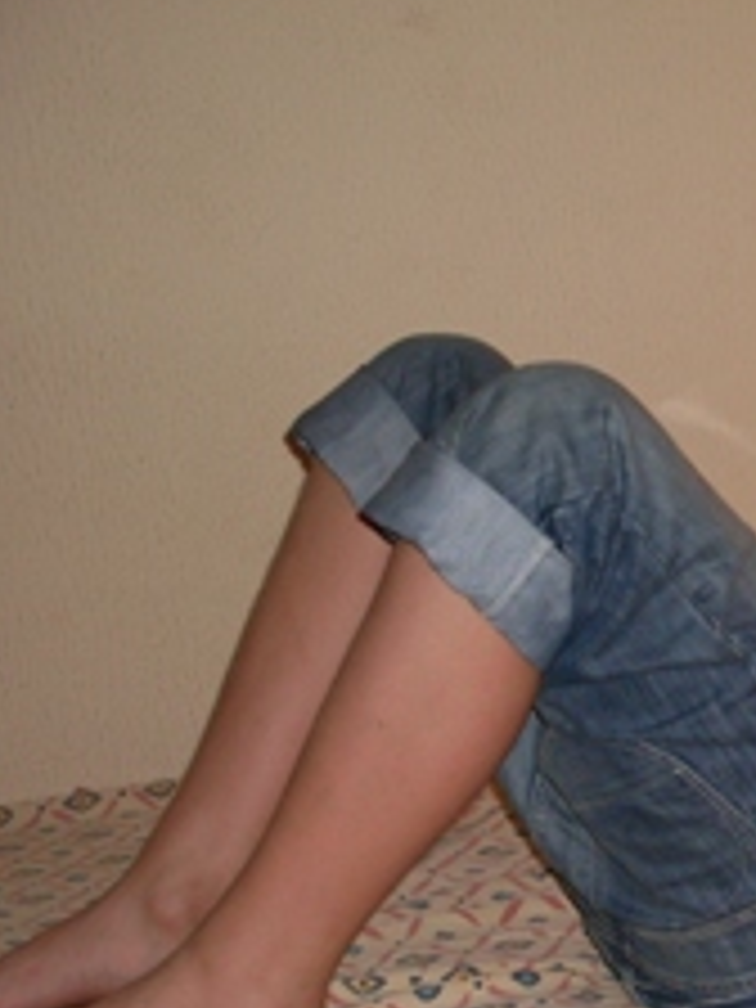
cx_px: 878
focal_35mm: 76
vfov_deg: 25.4
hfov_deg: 18.5
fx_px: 2213
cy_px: 720
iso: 100
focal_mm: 6.3
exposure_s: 1/45
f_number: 2.8
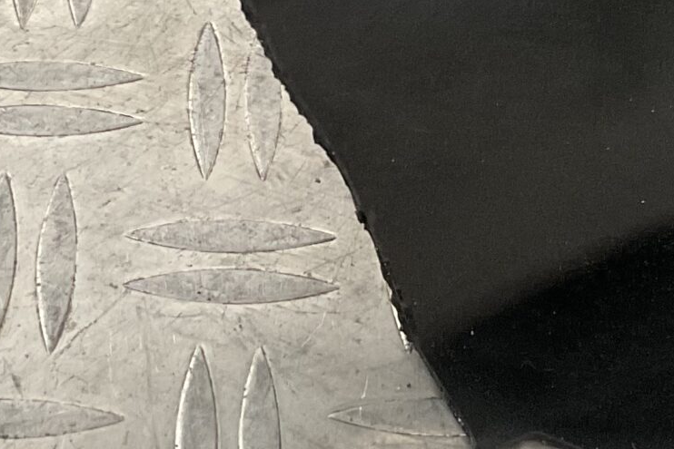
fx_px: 1947
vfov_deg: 13.1
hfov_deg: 19.6
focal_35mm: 104
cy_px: 101
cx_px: 324
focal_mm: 3
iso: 125
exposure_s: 1/50
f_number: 1.8
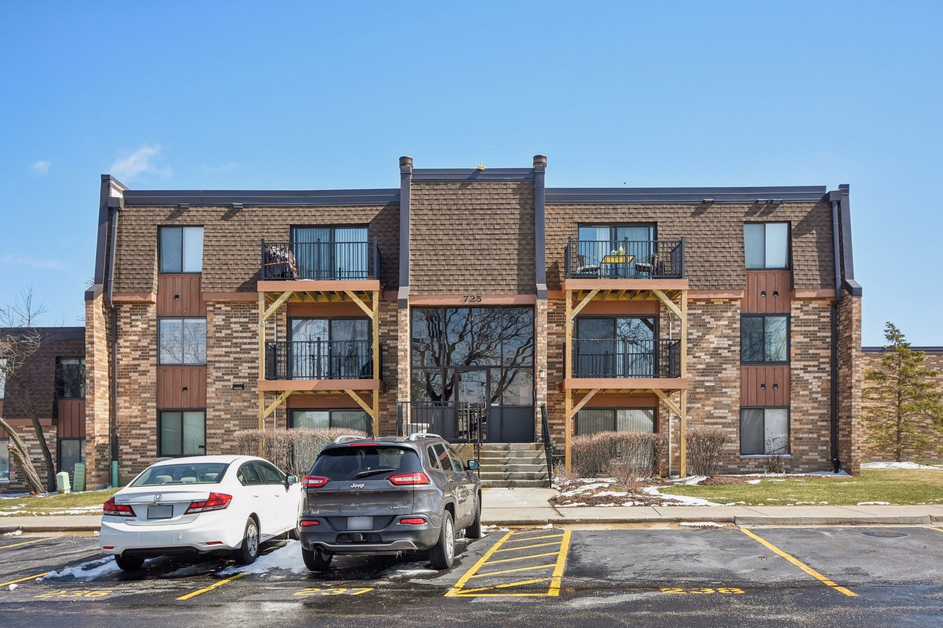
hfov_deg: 61.9
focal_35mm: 30
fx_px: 786
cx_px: 472
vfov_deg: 43.6
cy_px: 314
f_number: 8
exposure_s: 1/640
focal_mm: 20
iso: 400
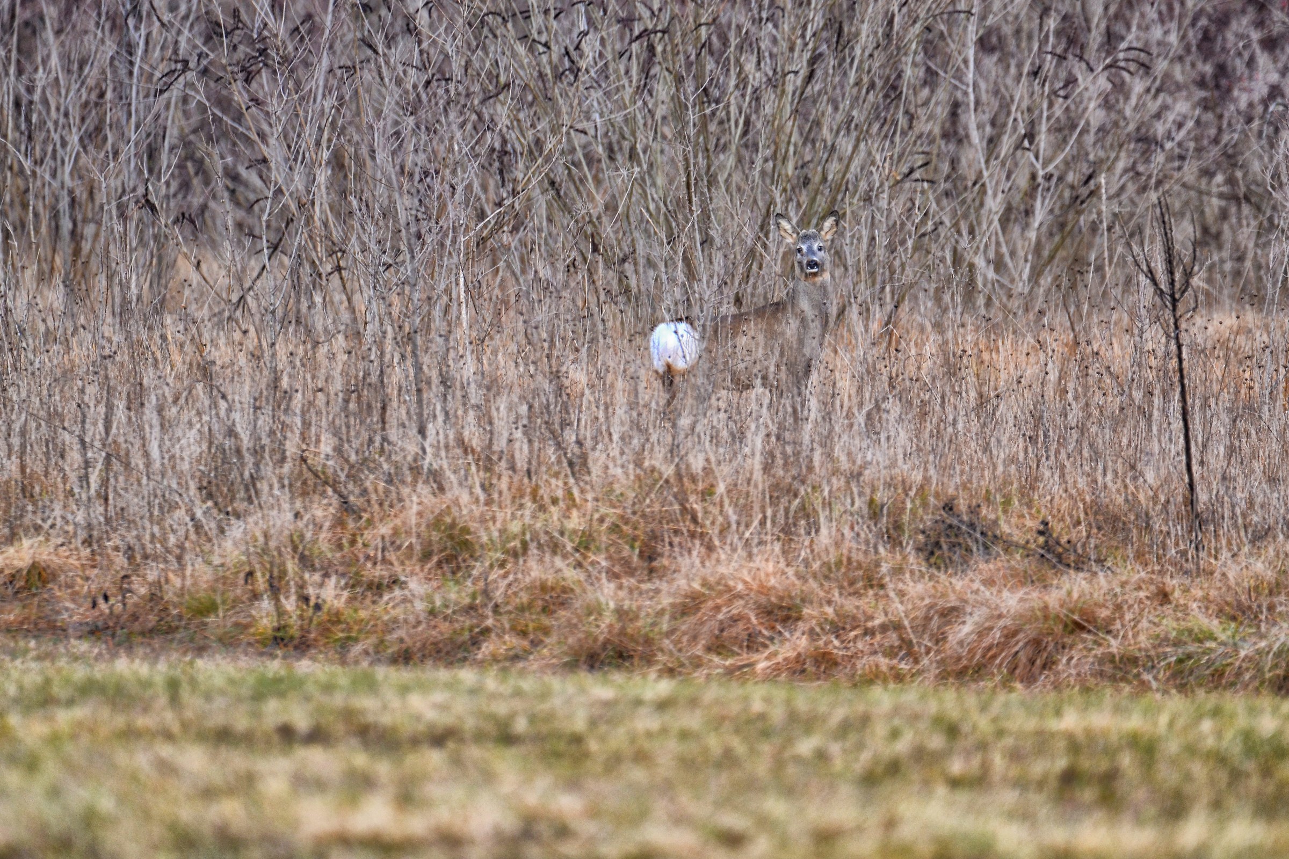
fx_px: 32222
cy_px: 430
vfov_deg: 1.5
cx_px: 644
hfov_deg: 2.3
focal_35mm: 900
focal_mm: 600
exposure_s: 1/500
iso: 800
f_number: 6.3
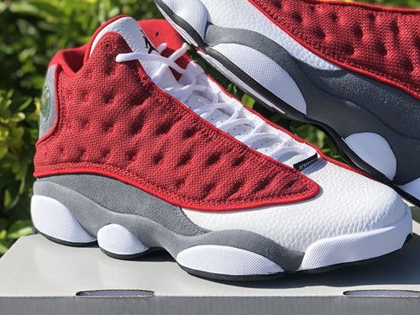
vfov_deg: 19.1
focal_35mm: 77
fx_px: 934
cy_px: 130
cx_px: 270
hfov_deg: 25.2
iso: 16
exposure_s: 1/827
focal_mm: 6
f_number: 2.4
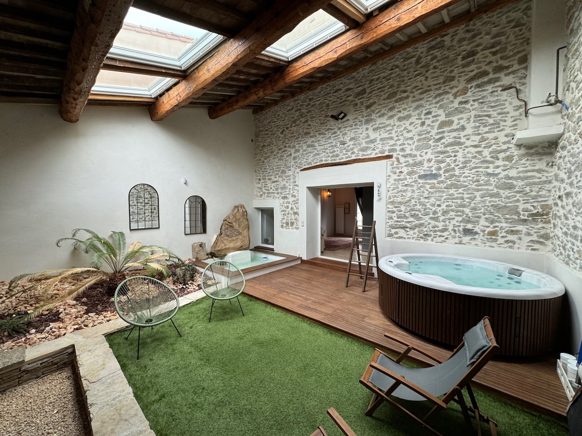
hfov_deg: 102.1
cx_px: 291
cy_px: 218
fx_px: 235
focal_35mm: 14
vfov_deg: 85.7
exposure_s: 1/100
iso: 160
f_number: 2.2
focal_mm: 2.22
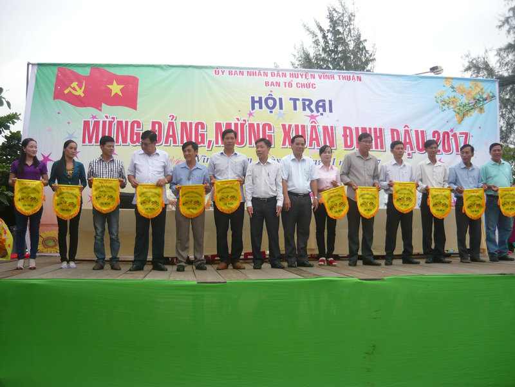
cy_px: 194
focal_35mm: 33
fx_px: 491
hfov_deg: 55.4
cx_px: 258
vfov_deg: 42.9
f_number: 2.8
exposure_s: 1/250
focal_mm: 5.5
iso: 100
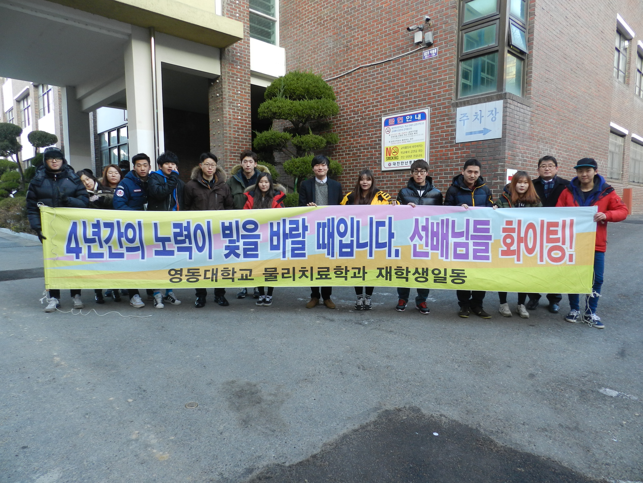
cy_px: 242
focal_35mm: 23
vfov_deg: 58.9
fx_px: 427
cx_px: 322
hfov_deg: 73.9
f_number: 3.4
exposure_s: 1/50
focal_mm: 4
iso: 160
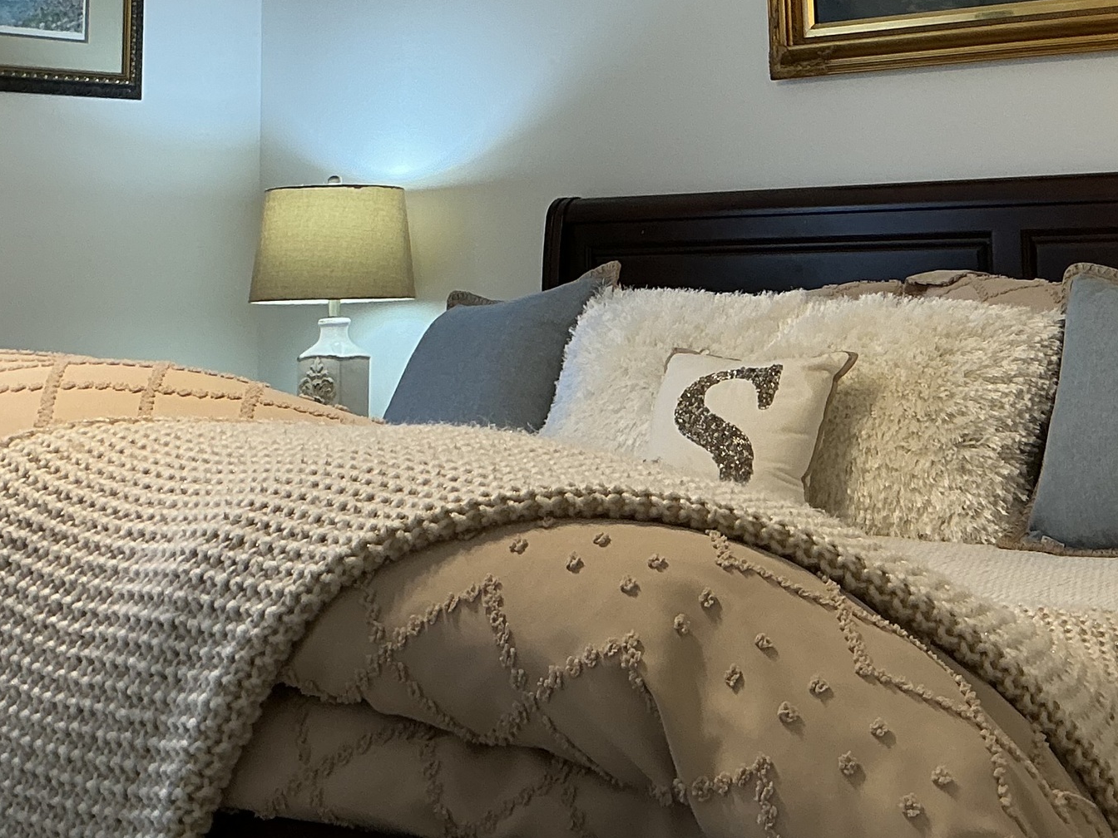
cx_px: 744
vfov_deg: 21.9
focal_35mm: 64
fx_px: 2067
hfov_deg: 30.1
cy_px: -42
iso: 64
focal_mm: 3
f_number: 1.8
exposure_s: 1/60
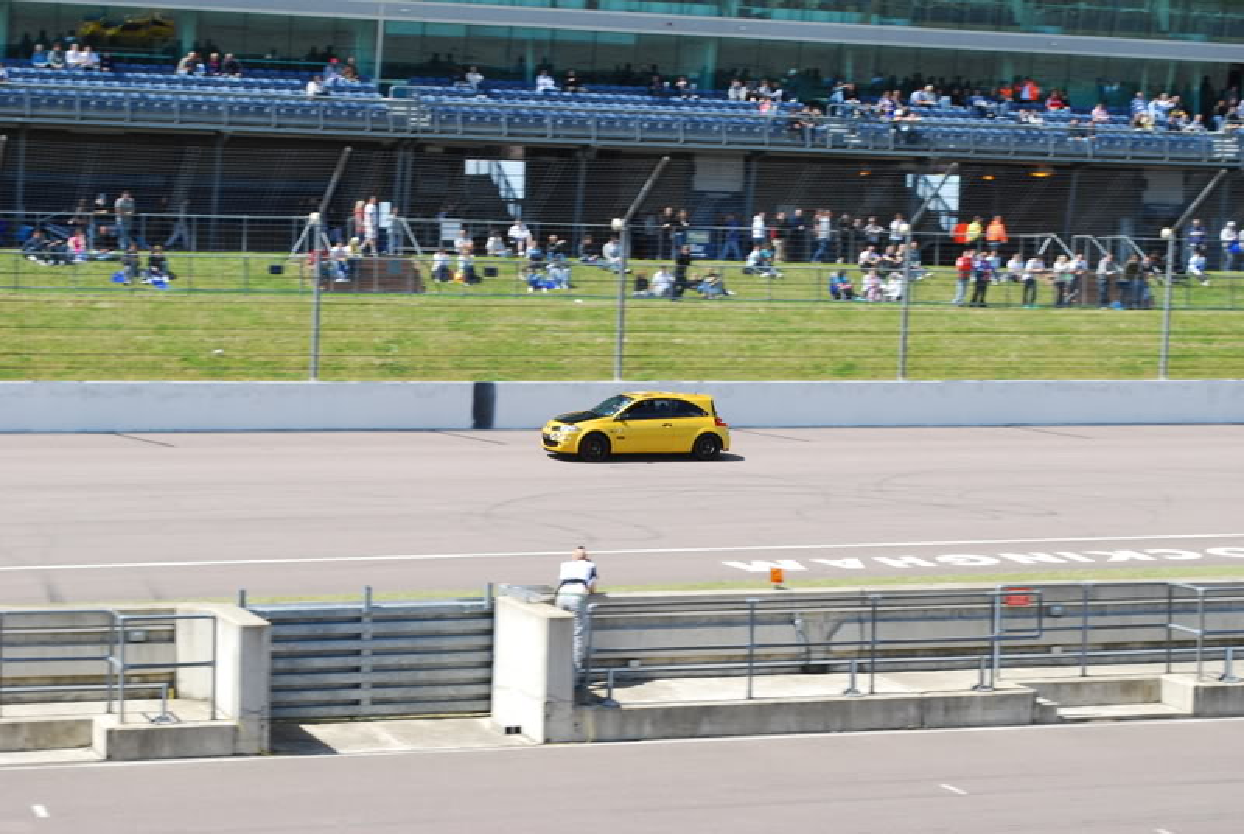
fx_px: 2855
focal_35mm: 82
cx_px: 622
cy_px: 417
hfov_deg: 24.6
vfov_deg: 16.6
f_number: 10
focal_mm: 55
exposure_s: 1/400
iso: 400
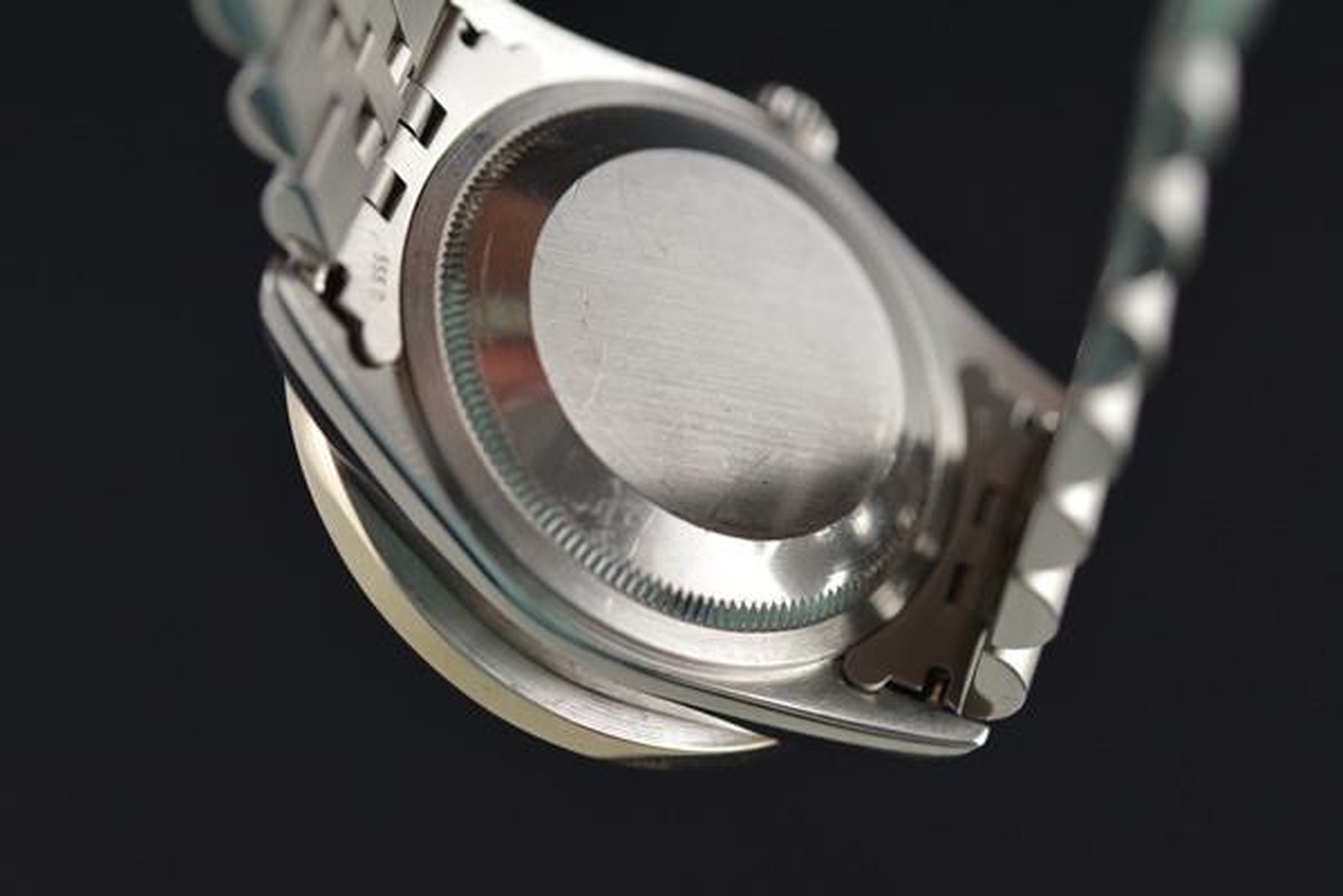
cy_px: 448
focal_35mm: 90
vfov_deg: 15.2
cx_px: 672
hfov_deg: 22.6
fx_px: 3357
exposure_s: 1/320
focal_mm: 60
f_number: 4.5
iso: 400
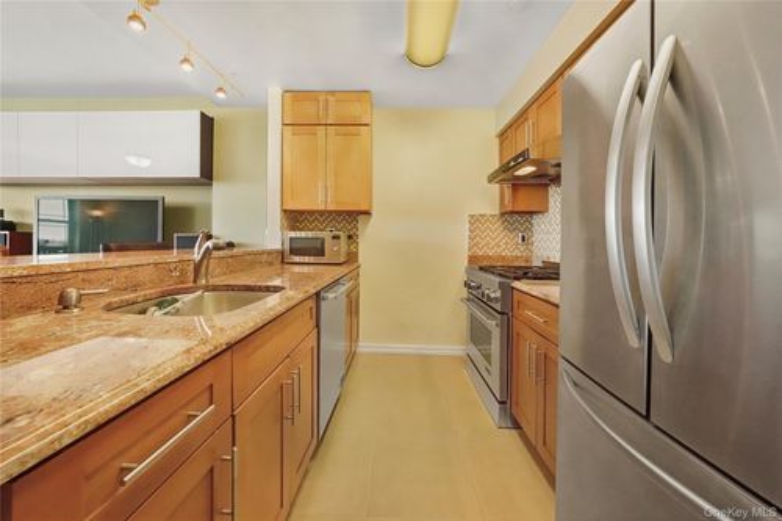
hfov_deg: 112.6
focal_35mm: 12
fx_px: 261
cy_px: 260
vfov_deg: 90.0
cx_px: 391
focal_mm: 12
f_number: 11
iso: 32000
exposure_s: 1/6400
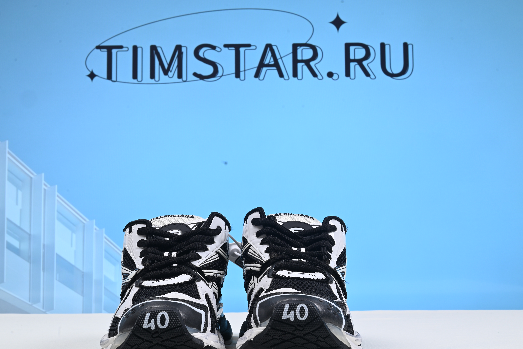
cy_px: 200
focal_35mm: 46
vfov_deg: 29.2
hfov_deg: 42.7
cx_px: 262
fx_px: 669
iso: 100
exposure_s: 1/2.5
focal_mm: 40
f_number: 16
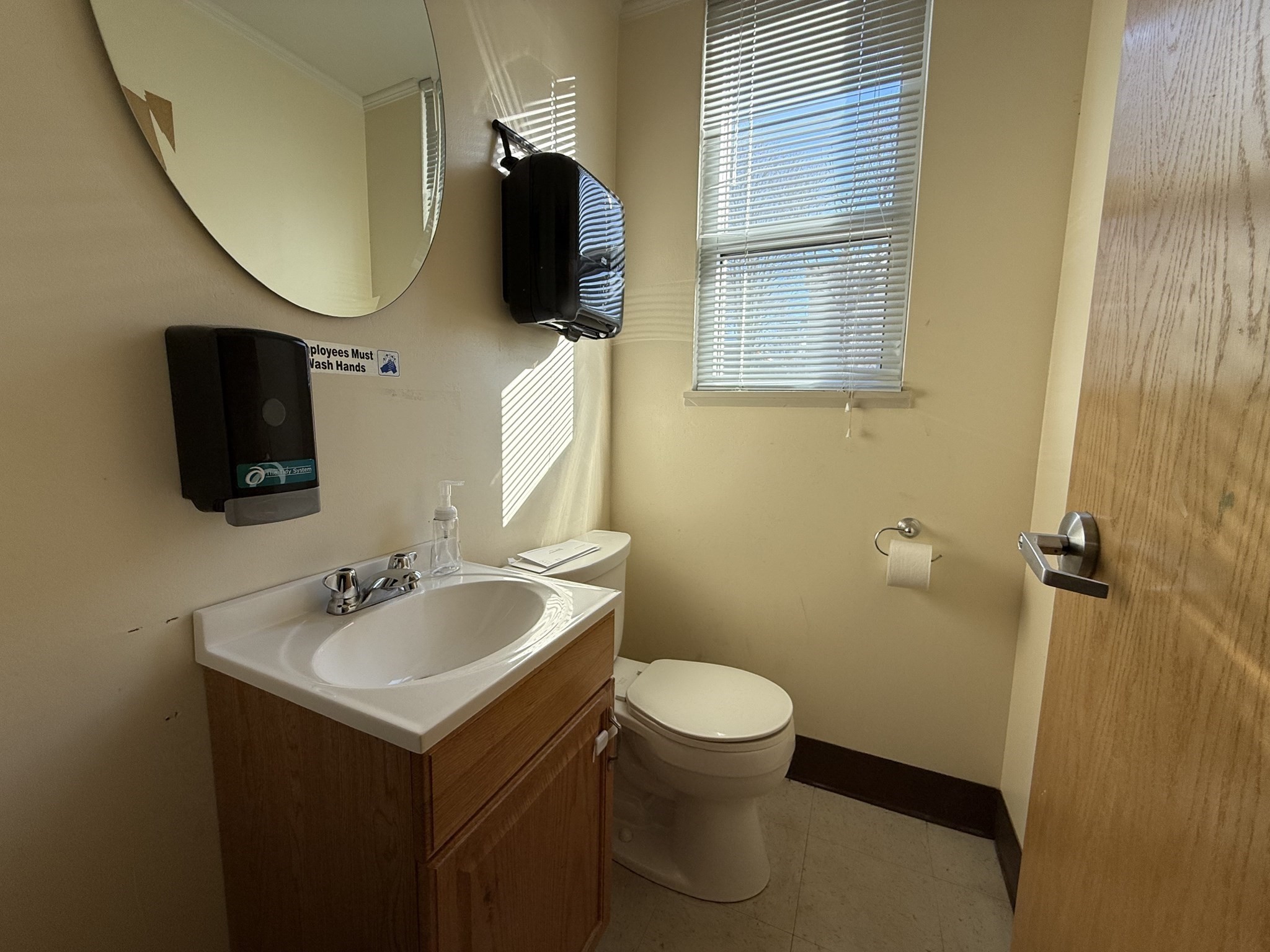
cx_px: 635
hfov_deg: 102.1
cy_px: 476
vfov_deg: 85.7
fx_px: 514
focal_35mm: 14
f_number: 2.2
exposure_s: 1/445
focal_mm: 2.22
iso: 64
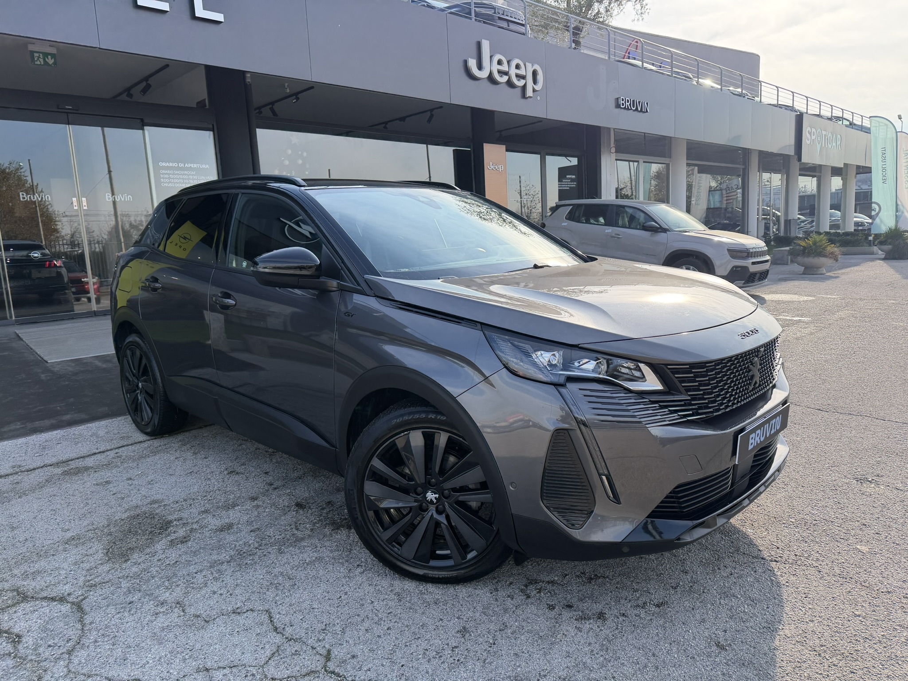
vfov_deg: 56.8
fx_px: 630
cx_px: 454
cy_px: 340
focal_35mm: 24
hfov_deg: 71.6
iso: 100
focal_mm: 6.76
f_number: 1.78
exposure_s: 1/1855
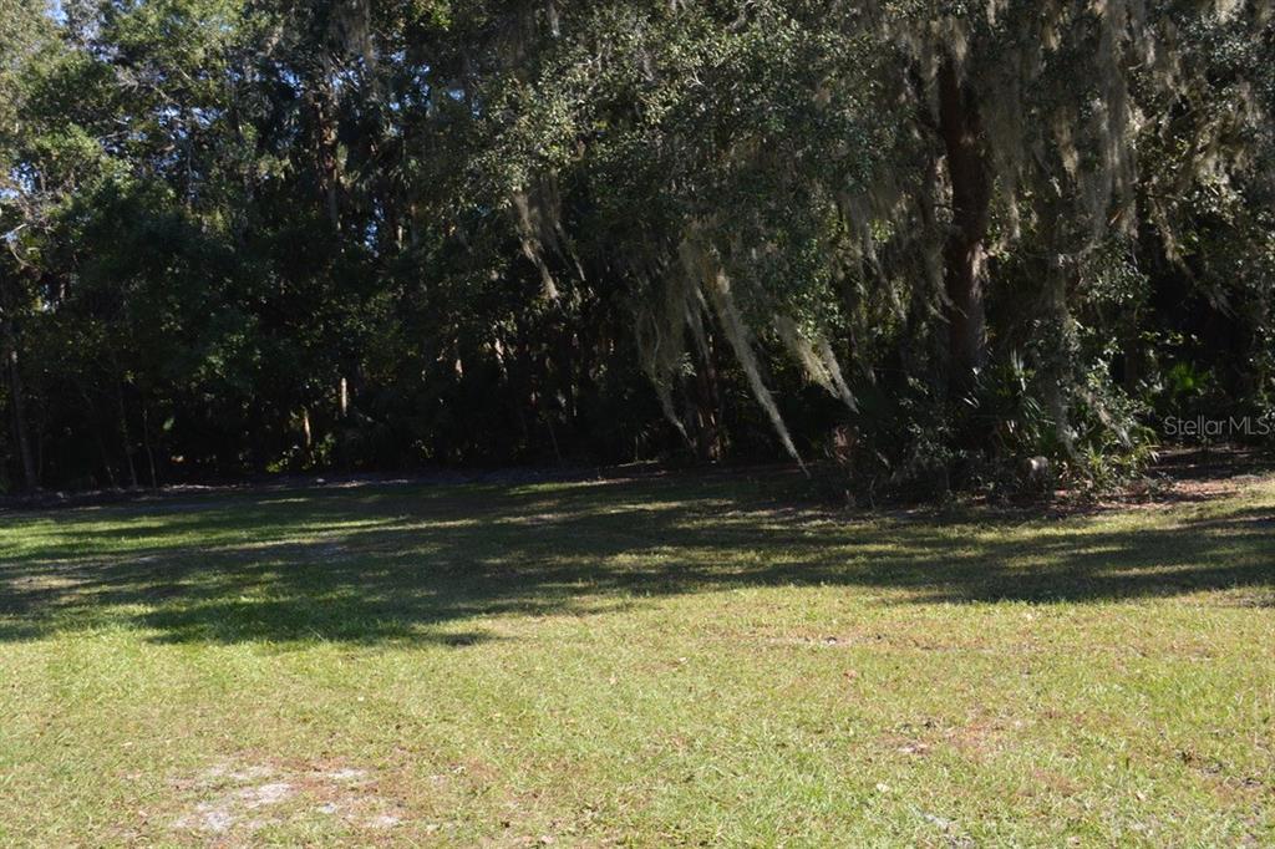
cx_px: 638
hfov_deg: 49.6
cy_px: 424
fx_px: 1381
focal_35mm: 39
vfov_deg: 34.2
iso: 200
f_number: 7.1
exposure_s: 1/200
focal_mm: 26
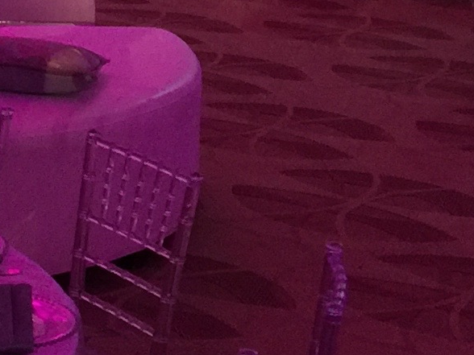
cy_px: -291
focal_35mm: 161
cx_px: -434
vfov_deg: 8.8
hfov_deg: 11.2
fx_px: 2205
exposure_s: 1/15
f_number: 2.2
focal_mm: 4.15
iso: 100
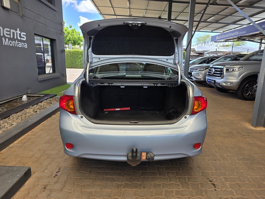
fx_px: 176
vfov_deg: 58.9
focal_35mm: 23
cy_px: 100
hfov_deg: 73.9
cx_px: 132
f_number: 1.7
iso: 32
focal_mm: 6.25
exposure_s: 1/359
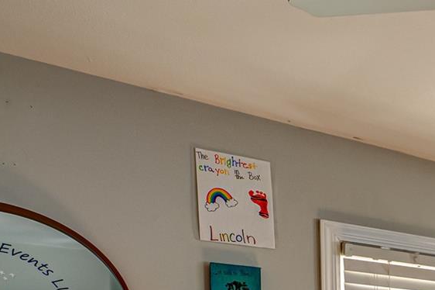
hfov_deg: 26.7
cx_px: 666
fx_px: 616
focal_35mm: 51
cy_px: 404
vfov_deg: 22.7
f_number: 8
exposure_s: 1/25
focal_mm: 14
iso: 400
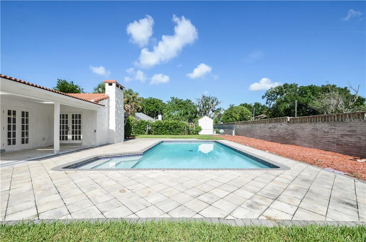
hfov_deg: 100.5
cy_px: 121
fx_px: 152
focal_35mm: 15
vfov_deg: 77.0
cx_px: 183
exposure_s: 1/400
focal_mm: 10
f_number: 8
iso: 200
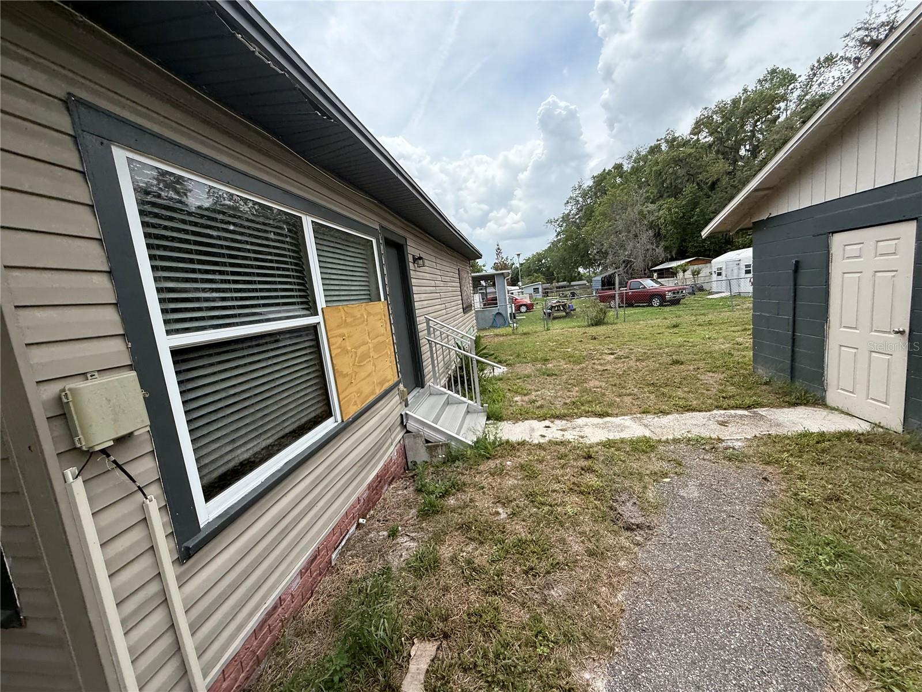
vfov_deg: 85.7
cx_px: 461
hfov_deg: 102.1
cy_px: 346
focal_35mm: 14
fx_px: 373
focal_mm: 2.22
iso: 64
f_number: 2.2
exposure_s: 1/1368
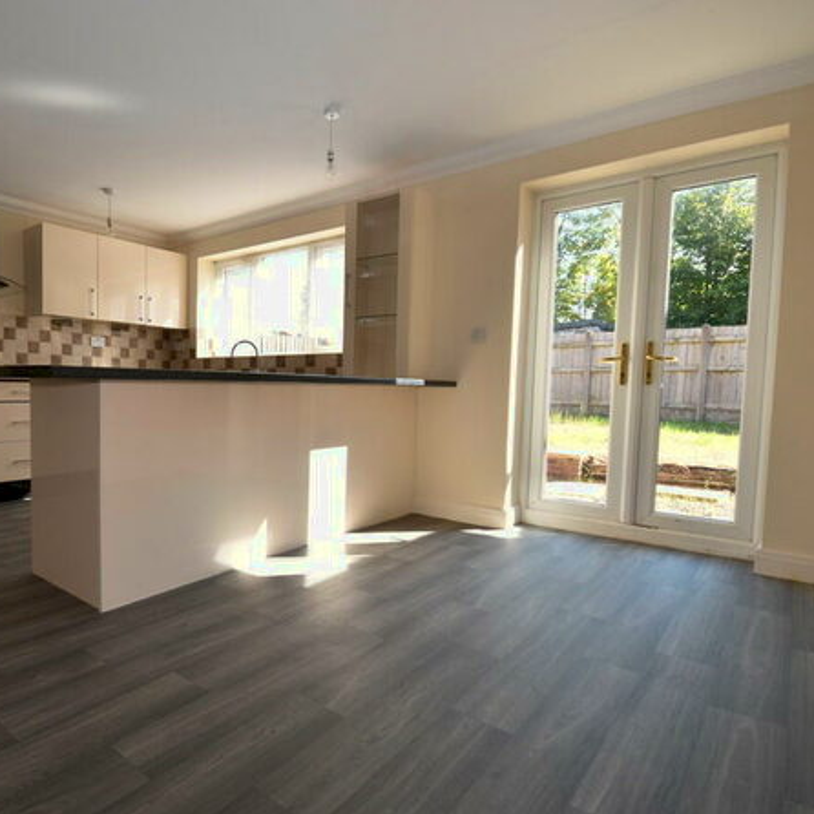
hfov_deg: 71.2
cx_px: 234
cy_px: 424
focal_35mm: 20
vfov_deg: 74.8
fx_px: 532
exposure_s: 1/125
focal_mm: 10
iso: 280
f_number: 5.6
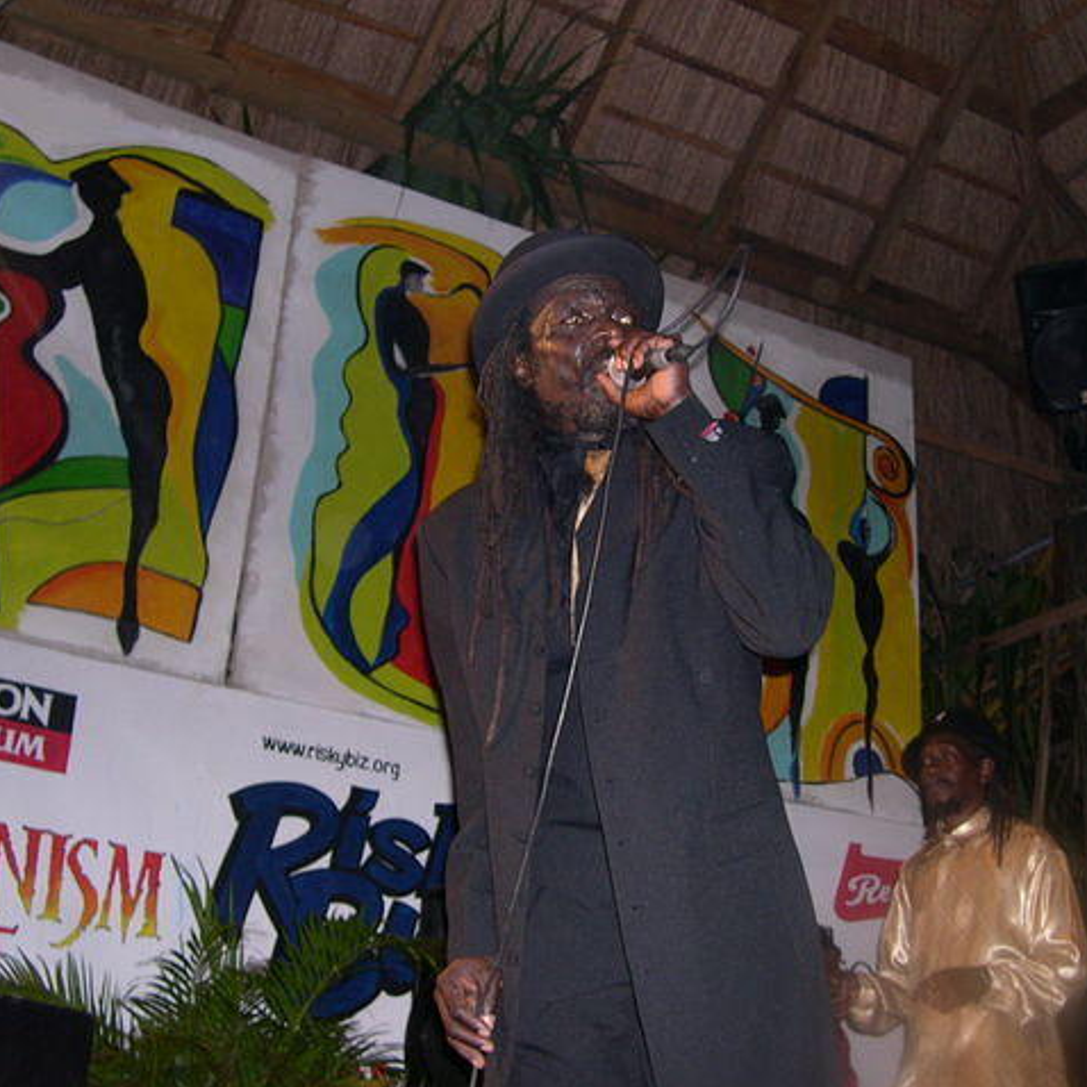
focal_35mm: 45
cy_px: 544
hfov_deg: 37.5
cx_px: 612
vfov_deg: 37.6
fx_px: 1599
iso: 241
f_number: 2.8
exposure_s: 1/60
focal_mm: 8
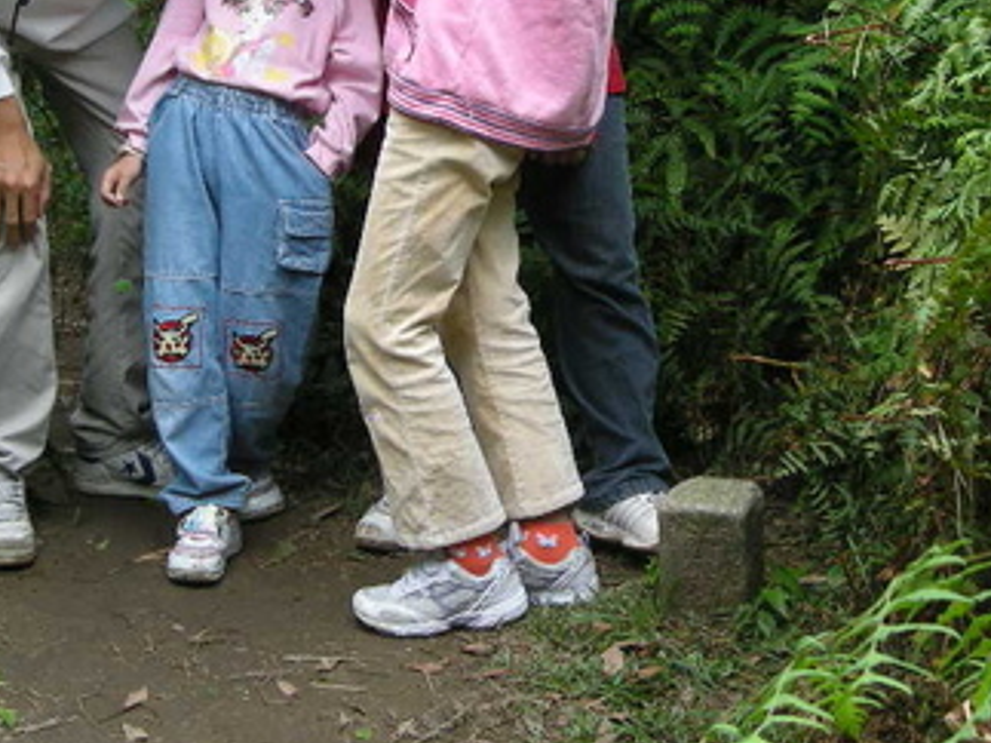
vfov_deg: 22.1
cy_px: 80
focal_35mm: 65
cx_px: 540
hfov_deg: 29.8
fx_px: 1860
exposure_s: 1/64.3
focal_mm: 5.7
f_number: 2.8
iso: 50
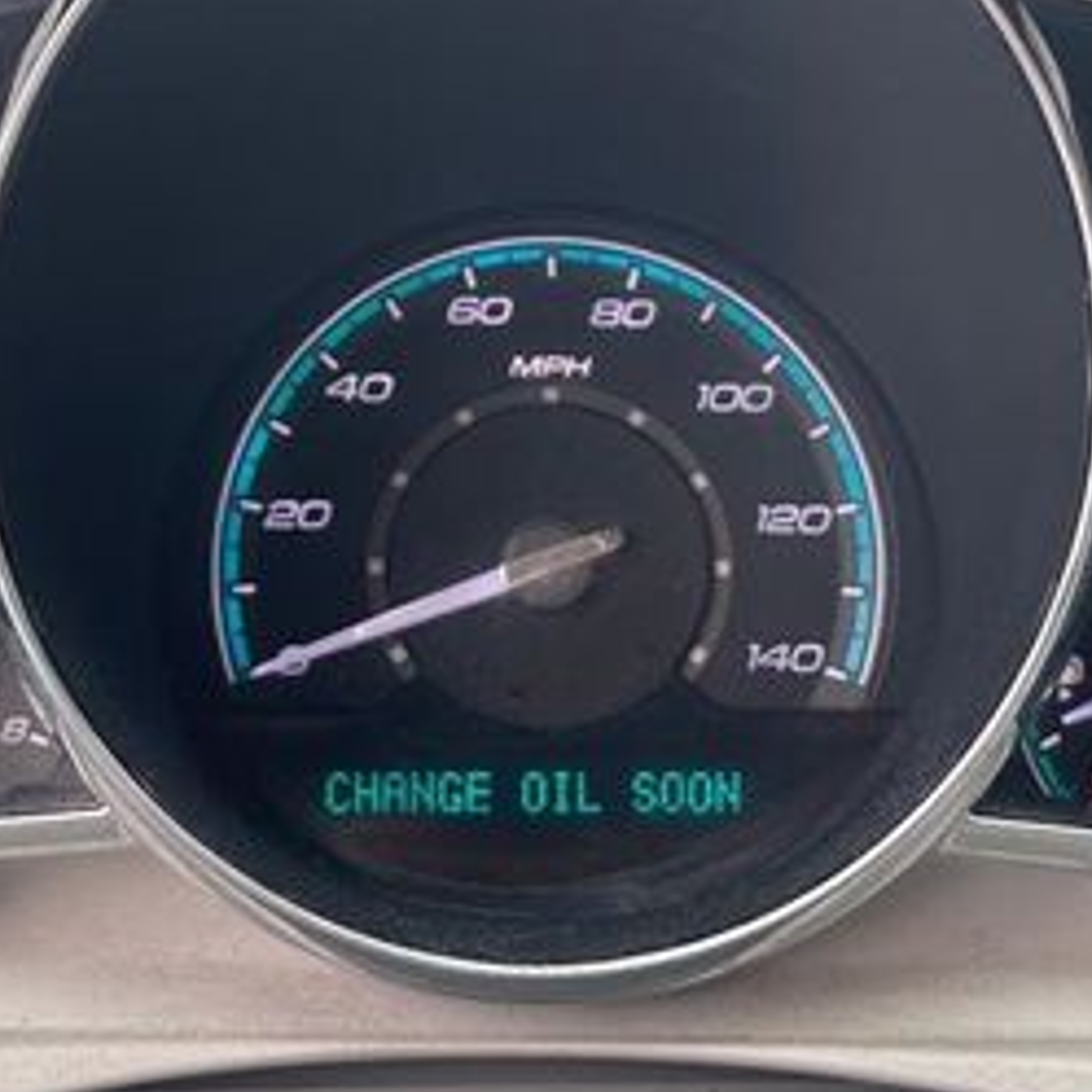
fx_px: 2106
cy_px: 452
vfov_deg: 29.0
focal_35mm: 59
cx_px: 618
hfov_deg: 29.0
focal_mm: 5.1
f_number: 1.6
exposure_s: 1/122
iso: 32
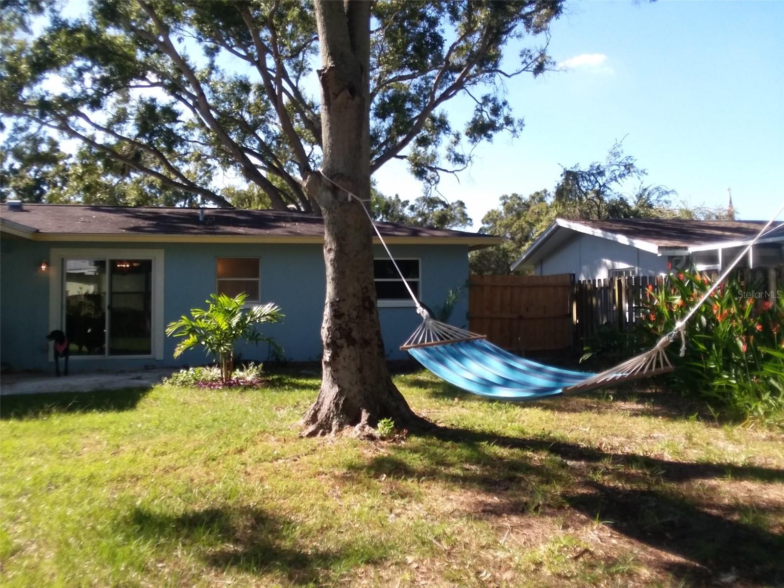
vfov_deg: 48.2
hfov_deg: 61.7
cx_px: 392
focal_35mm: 29
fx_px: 657
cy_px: 294
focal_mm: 2.47
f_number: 1.9
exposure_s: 1/549
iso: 40
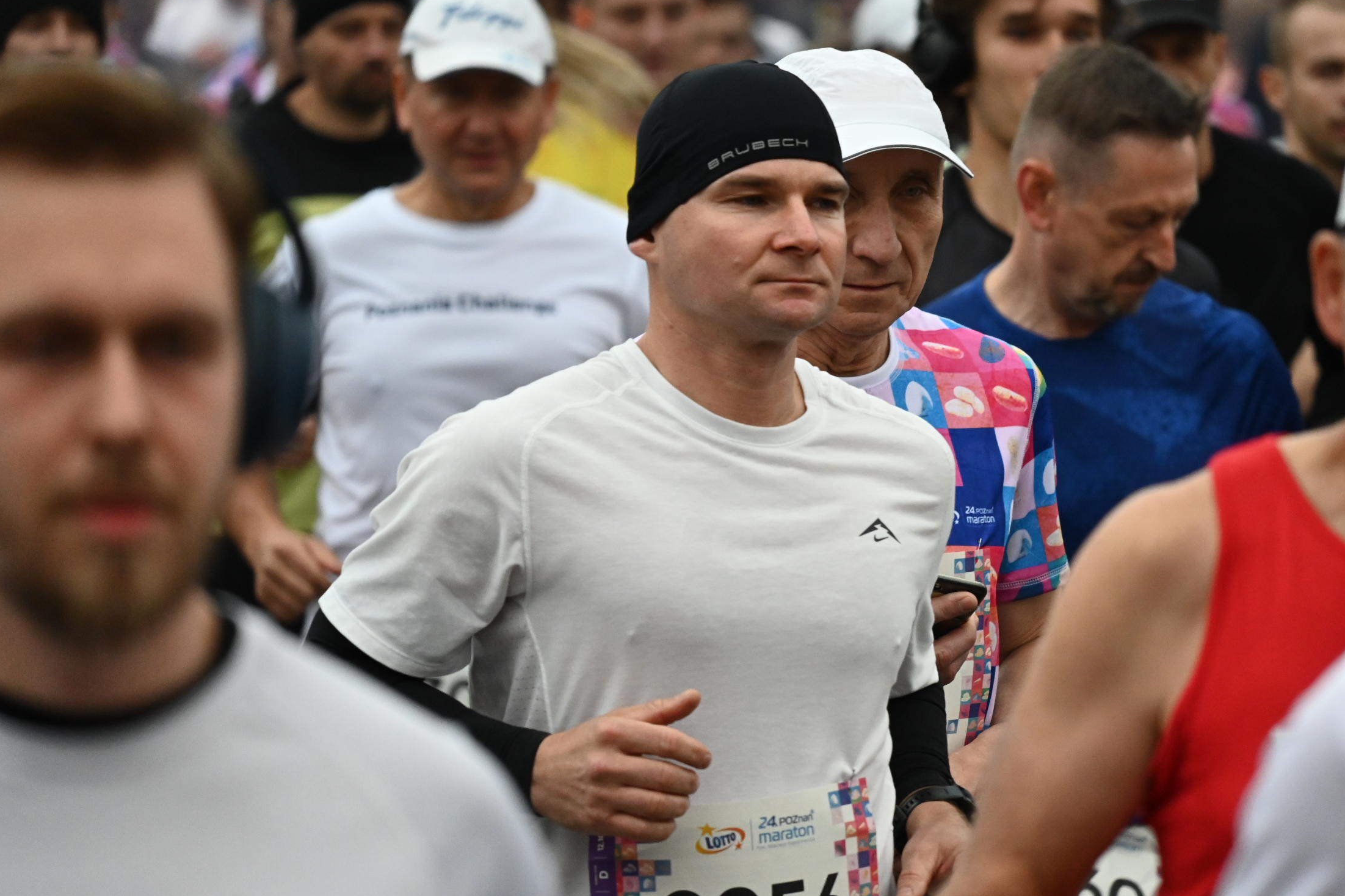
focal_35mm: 474
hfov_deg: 4.4
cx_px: 828
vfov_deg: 2.9
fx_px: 17705
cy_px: 355
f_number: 6.3
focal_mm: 250
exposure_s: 1/1000
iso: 1600
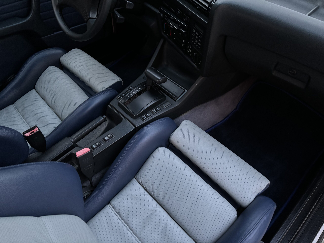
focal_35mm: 26
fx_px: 243
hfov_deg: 67.3
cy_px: 122
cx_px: 162
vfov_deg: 53.1
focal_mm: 5.96
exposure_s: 1/30
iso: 800
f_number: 1.6
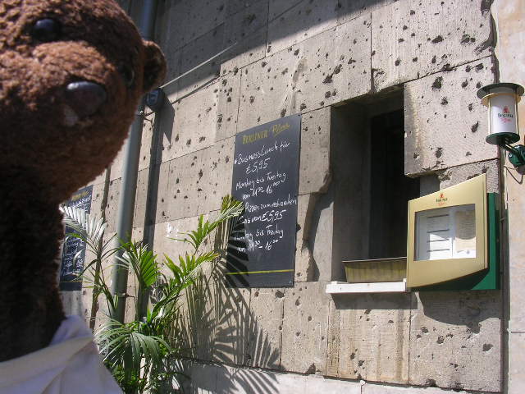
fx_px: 576
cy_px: 197
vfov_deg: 37.7
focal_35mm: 38
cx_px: 262
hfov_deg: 49.0
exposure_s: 1/200
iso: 50
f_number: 5.6
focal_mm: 5.8
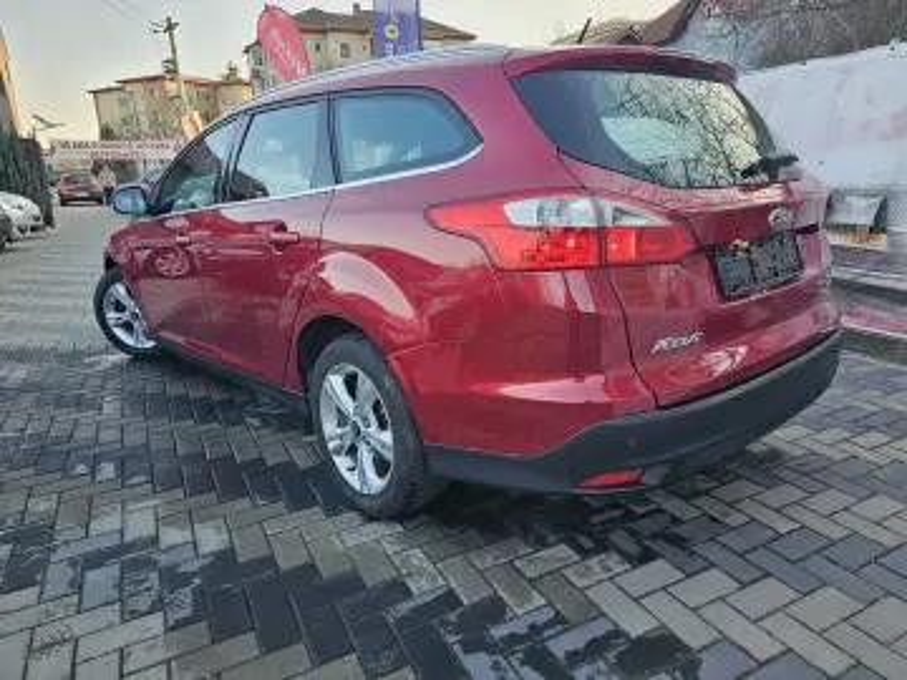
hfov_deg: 73.9
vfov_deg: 58.9
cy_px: 340
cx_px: 454
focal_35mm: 23
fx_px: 603
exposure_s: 1/120
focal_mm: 6.3
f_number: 1.7
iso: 20
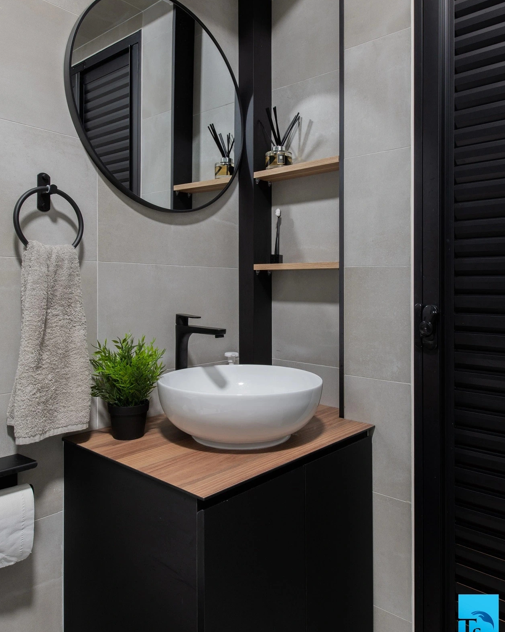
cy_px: 296
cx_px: 262
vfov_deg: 66.0
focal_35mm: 26
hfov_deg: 54.9
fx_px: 486
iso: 100
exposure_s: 1/1.67
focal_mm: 22
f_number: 11
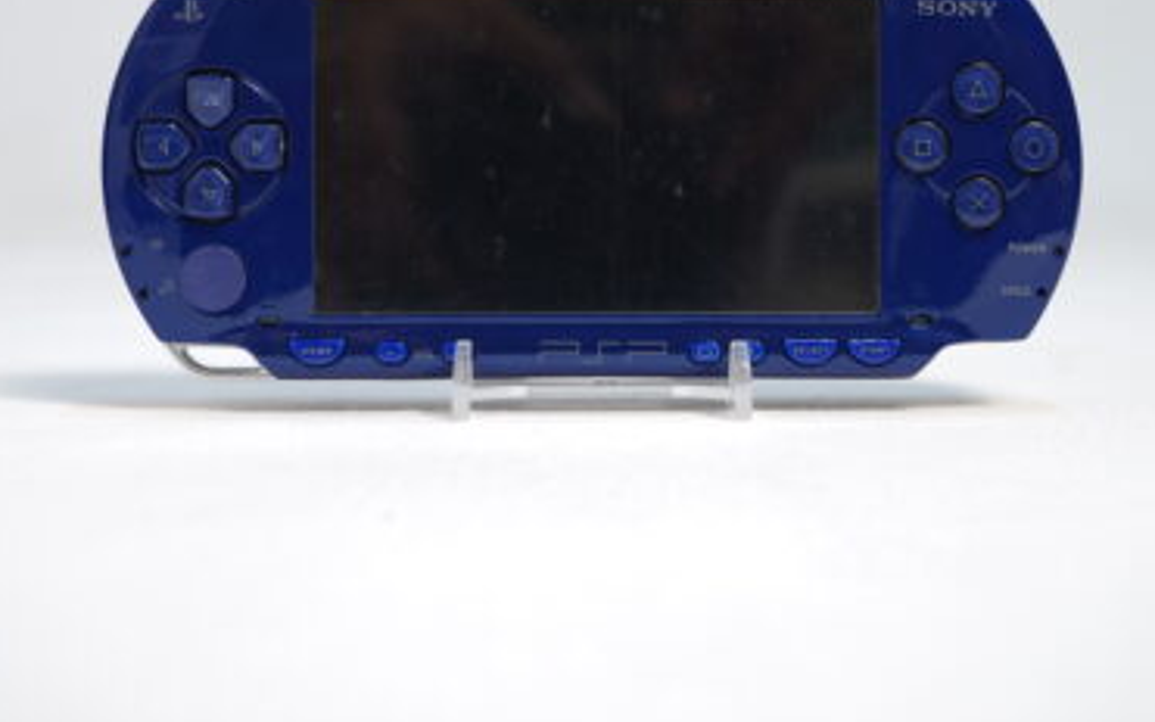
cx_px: 595
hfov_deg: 33.5
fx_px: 1920
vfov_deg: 21.1
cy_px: 180
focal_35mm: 61
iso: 64
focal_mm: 37
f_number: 5.6
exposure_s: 1/5
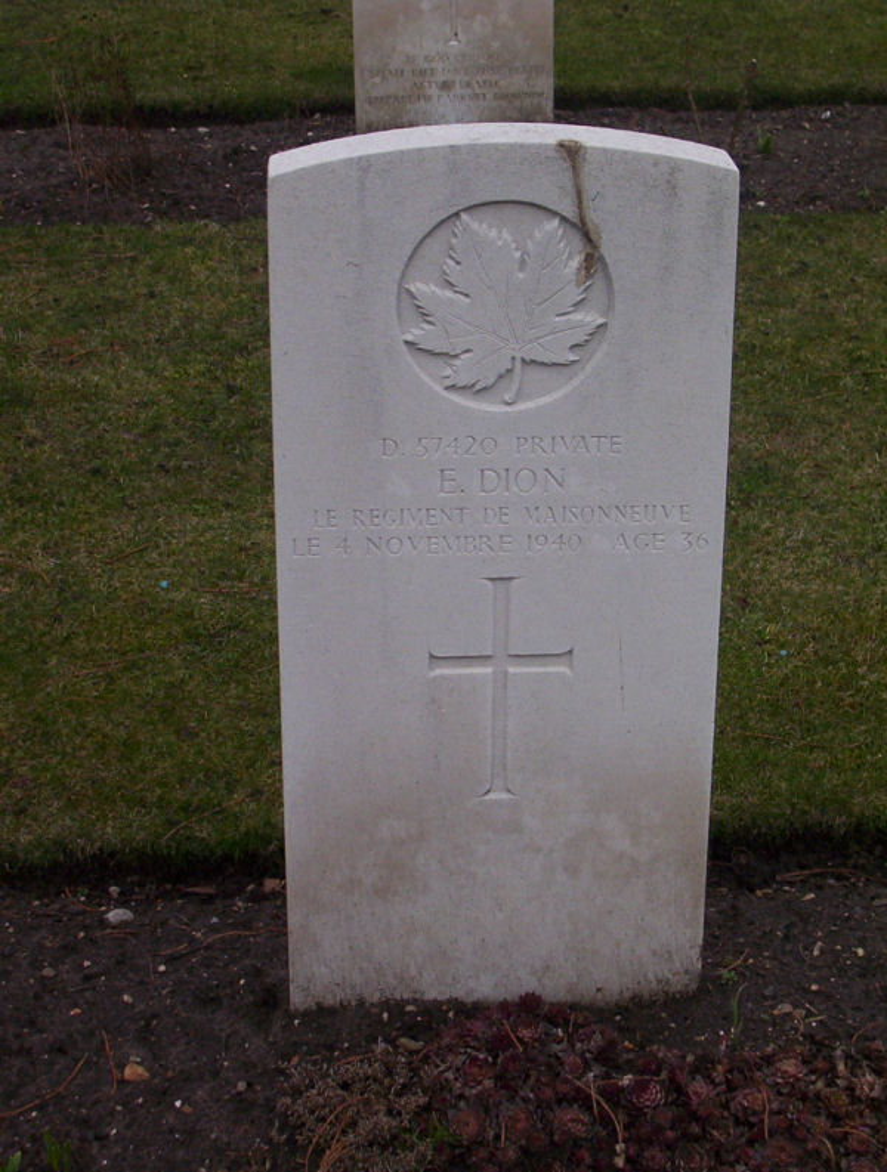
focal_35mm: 81
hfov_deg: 18.3
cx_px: 444
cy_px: 586
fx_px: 2752
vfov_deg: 24.0
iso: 100
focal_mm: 10.76
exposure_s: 1/254
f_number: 3.62
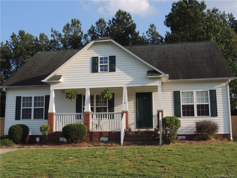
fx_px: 274
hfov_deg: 46.8
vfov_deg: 36.0
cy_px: 89
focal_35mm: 40
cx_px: 118
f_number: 3.3
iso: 100
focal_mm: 7.1
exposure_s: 1/800
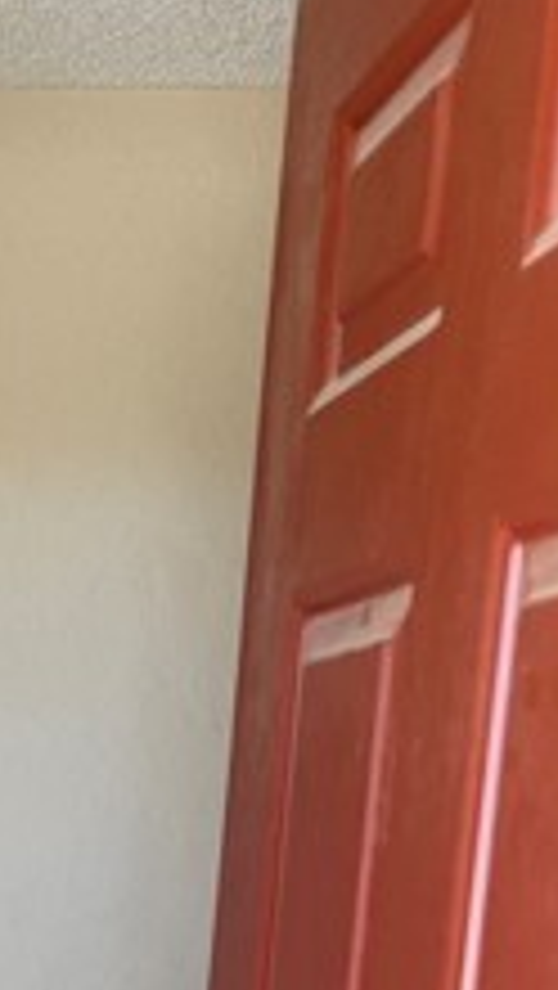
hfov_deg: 14.0
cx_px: -472
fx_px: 1996
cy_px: 1242
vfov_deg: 24.7
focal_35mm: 76
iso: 64
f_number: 1.78
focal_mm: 6.76
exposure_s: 1/150
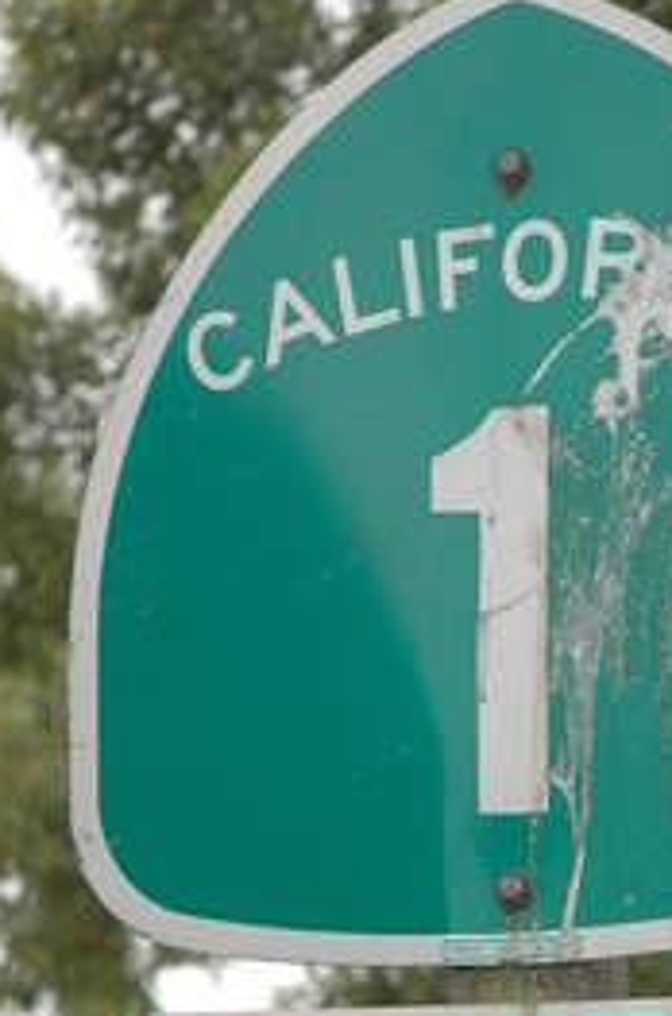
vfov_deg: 7.9
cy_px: 661
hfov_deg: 5.3
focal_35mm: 260
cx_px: 568
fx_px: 7318
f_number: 4.5
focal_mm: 70
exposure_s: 1/1250
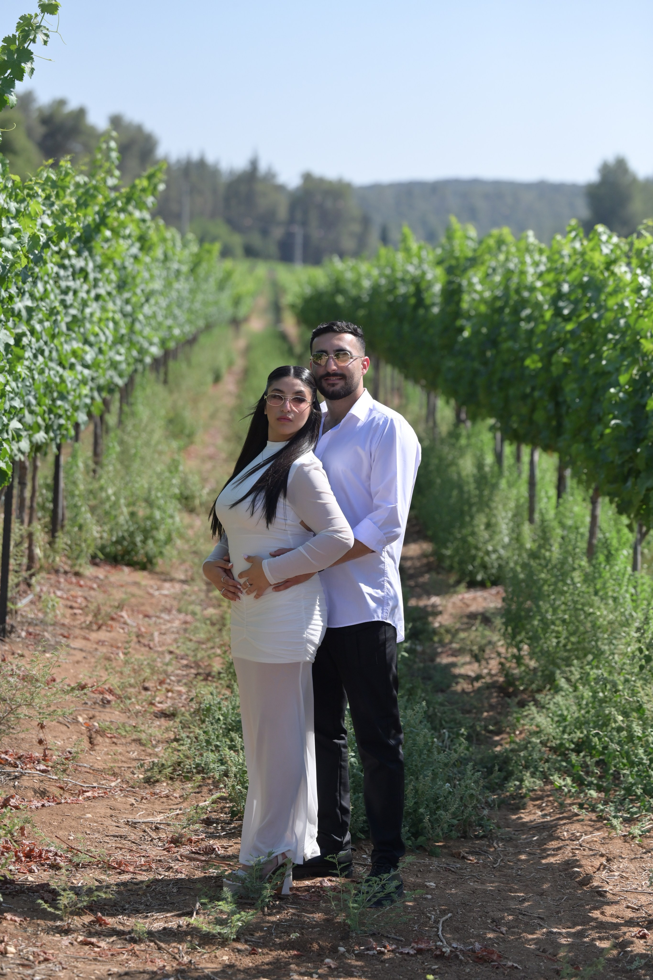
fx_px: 2666
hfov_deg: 14.0
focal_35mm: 98
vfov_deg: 20.8
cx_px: 326
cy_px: 490
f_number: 3.5
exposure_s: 1/6400
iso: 500
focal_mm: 98
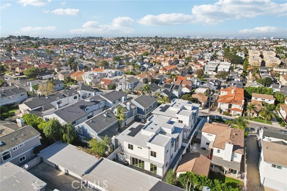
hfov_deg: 78.6
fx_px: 175
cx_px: 144
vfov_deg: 57.2
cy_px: 96
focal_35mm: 22
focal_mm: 8.4
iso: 140
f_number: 2.8
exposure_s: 1/2500
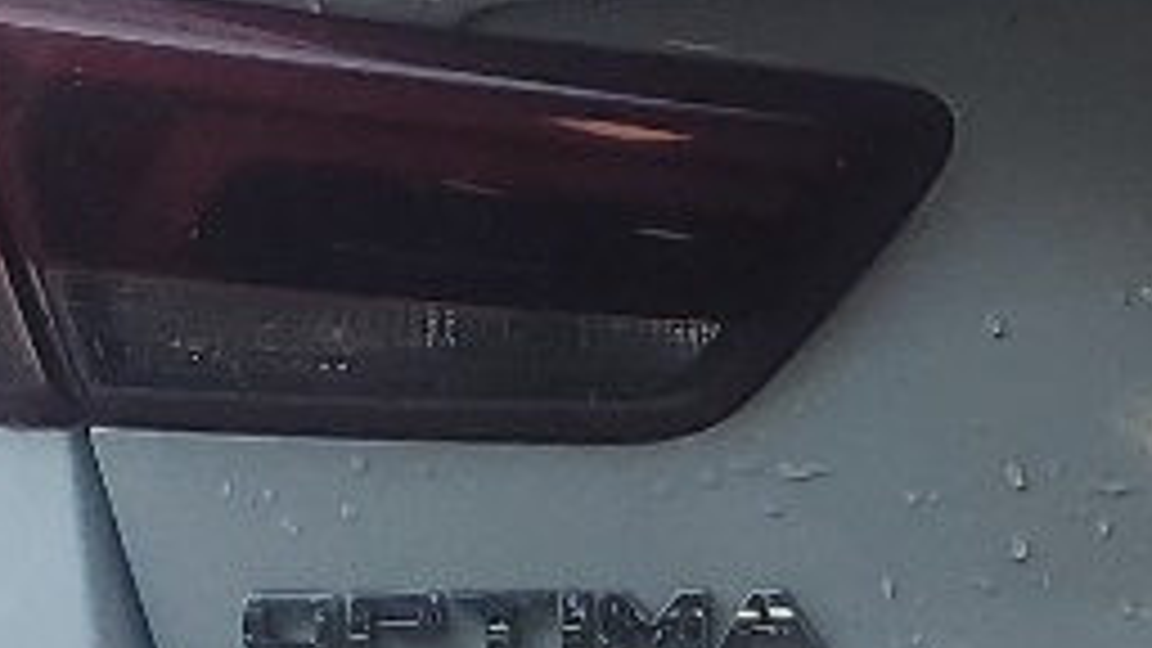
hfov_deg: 11.2
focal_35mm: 177
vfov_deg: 6.8
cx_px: 2169
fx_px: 5407
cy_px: 598
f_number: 1.5
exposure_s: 1/1667
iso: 50
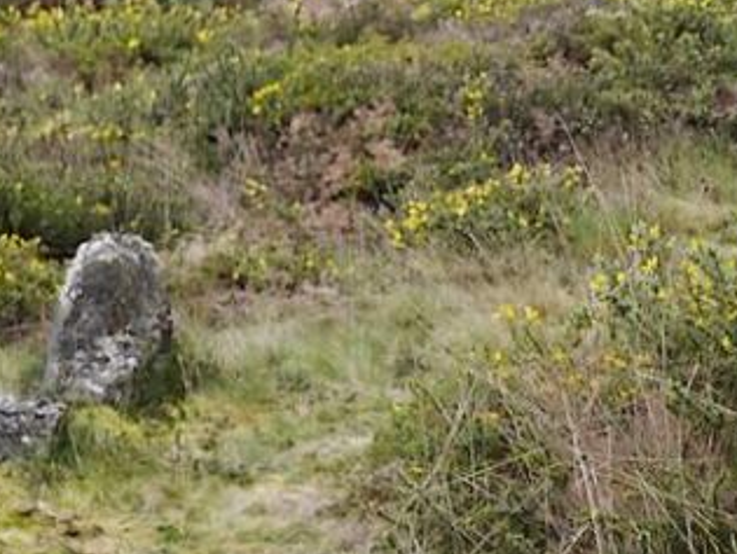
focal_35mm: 130
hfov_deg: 14.1
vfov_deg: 11.4
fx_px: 2771
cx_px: 1144
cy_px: 268
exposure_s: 1/500
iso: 200
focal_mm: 20
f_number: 4.5
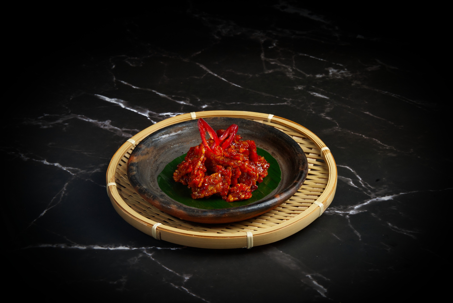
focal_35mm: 85
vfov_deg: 16.1
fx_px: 1071
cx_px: 226
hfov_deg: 23.9
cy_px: 152
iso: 160
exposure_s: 1/250
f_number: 4
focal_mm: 85
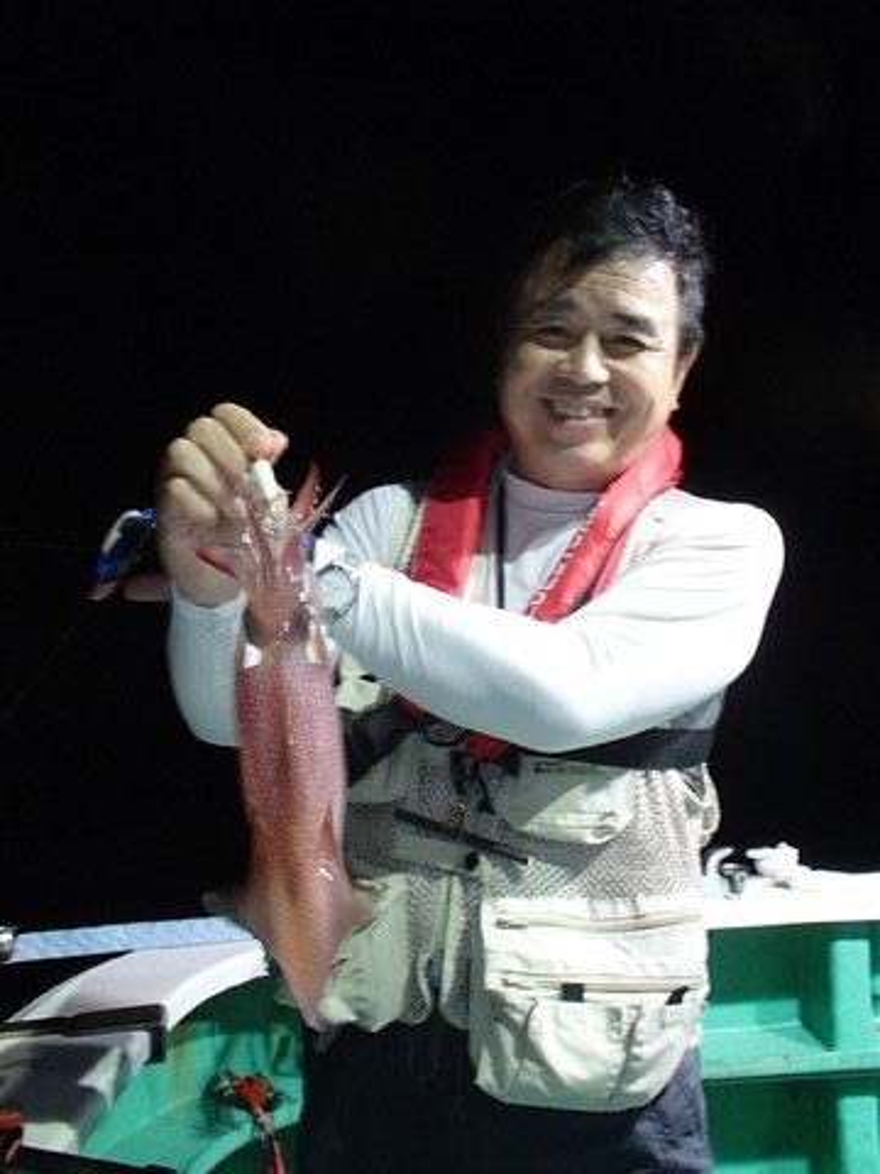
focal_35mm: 28
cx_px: 440
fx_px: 949
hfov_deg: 49.7
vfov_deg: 63.4
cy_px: 587
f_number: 3.9
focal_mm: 5
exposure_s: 1/30
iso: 320
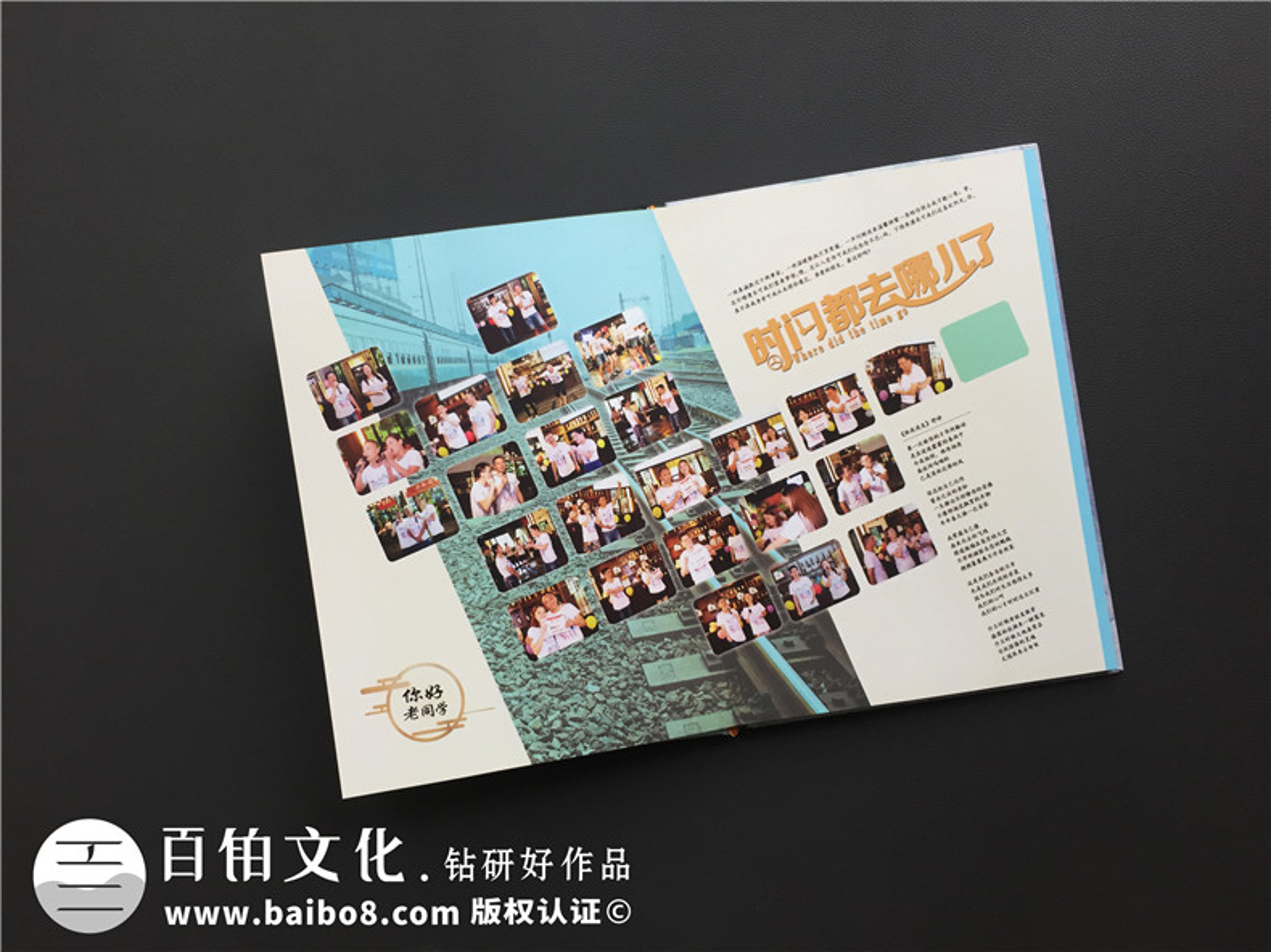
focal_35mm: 29
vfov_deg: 48.2
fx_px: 1064
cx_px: 636
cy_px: 476
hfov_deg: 61.7
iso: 32
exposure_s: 1/40
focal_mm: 4.15
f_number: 2.2
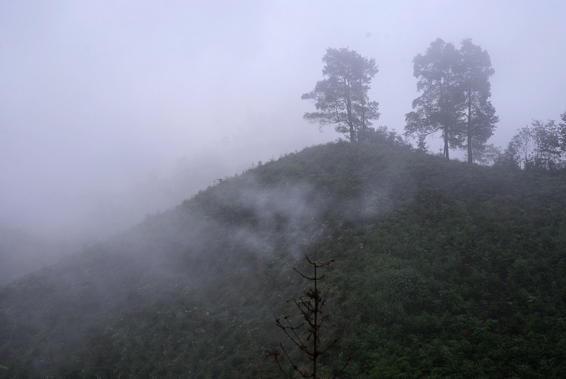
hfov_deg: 30.5
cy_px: 190
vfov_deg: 20.7
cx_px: 283
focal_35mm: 66
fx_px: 1039
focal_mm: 44
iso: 100
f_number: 8
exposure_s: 1/10
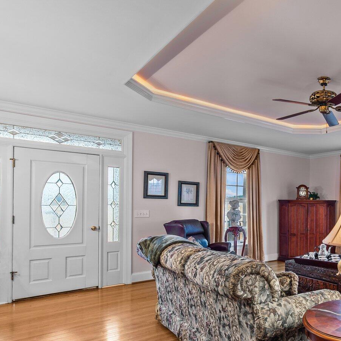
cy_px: 209
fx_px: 301
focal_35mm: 27
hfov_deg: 49.2
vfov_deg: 58.5
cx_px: 335
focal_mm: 14
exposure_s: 1/1.25
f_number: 8
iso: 250
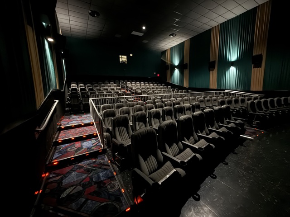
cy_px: 108
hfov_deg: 102.1
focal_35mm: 14
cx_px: 145
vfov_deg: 85.7
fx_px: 117
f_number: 2.2
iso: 2500
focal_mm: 2.22
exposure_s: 1/4
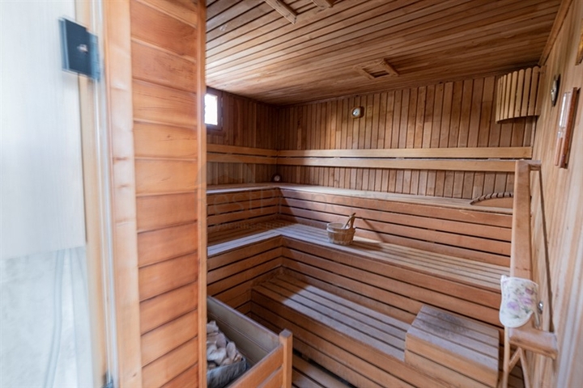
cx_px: 292
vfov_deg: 77.3
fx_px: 243
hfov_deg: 100.4
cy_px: 194
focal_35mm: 15
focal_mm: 10
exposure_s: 3
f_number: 7.1
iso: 200
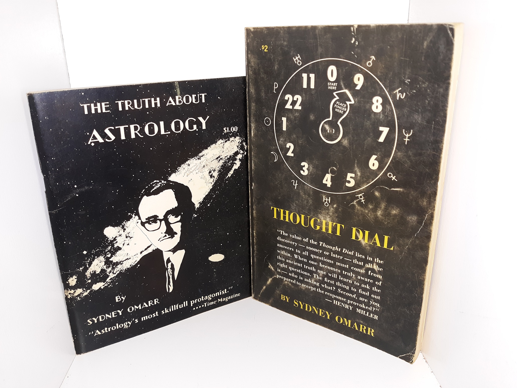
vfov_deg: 49.7
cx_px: 258
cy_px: 194
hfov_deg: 63.4
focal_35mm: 28
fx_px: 418
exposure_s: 1/100
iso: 64
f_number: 1.7
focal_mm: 3.7
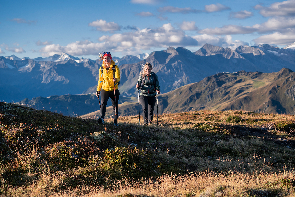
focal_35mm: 72
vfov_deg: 18.9
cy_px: 98
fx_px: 590
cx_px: 148
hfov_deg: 28.1
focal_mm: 72
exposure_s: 1/1000
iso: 200
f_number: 5
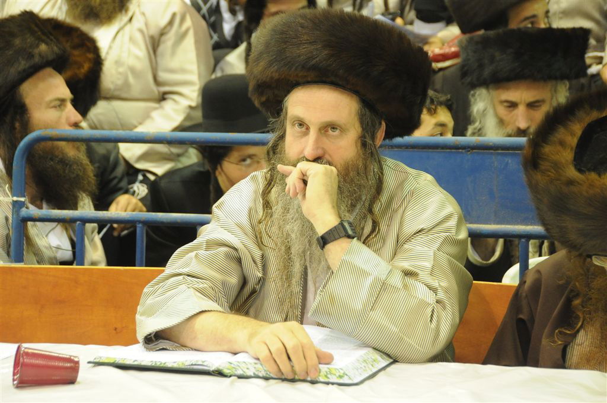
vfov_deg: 11.4
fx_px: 2021
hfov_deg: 17.1
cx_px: 304
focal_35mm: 120
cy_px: 202
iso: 1600
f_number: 5
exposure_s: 1/40
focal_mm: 80
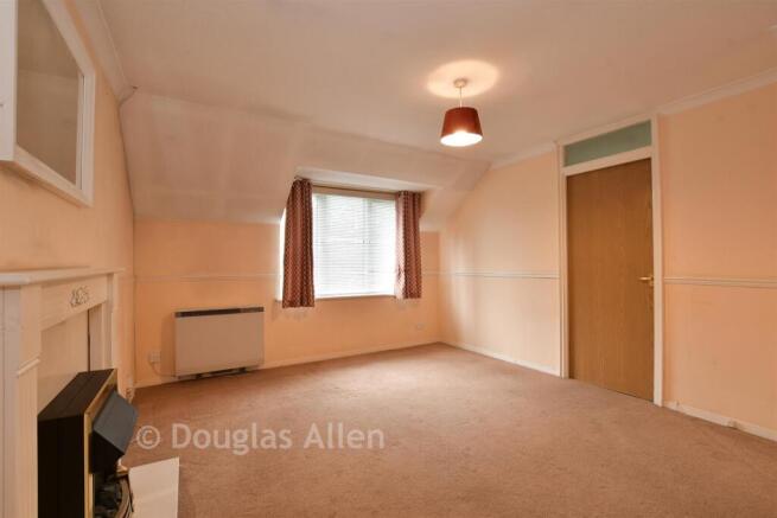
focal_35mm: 15
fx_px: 324
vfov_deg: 77.4
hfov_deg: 100.4
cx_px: 388
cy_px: 259
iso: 160
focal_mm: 10
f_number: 8
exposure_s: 1/2.5
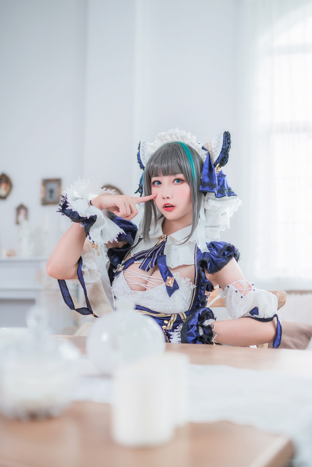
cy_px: 234
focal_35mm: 35
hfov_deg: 37.9
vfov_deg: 54.4
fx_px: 455
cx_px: 156
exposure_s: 1/160
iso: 160
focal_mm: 35
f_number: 1.8
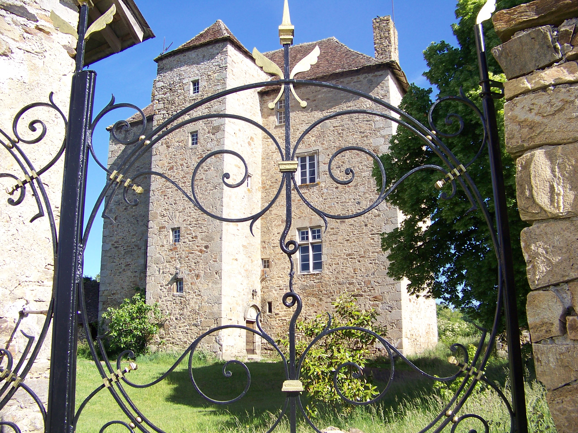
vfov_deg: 39.7
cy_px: 216
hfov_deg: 51.4
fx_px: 601
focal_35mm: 36
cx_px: 289
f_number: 2.8
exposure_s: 1/400
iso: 64
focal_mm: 5.85
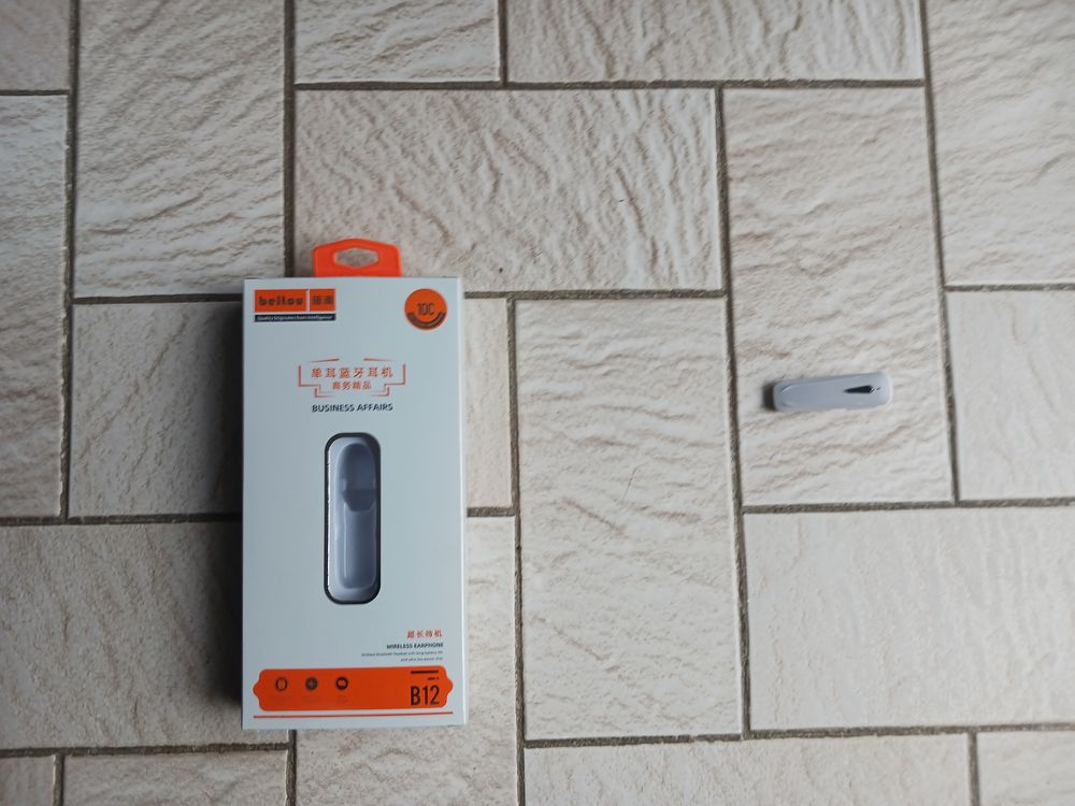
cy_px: 403
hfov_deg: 65.3
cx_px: 538
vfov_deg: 51.4
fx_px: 838
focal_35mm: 27
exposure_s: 1/50
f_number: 1.8
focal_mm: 4
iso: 80
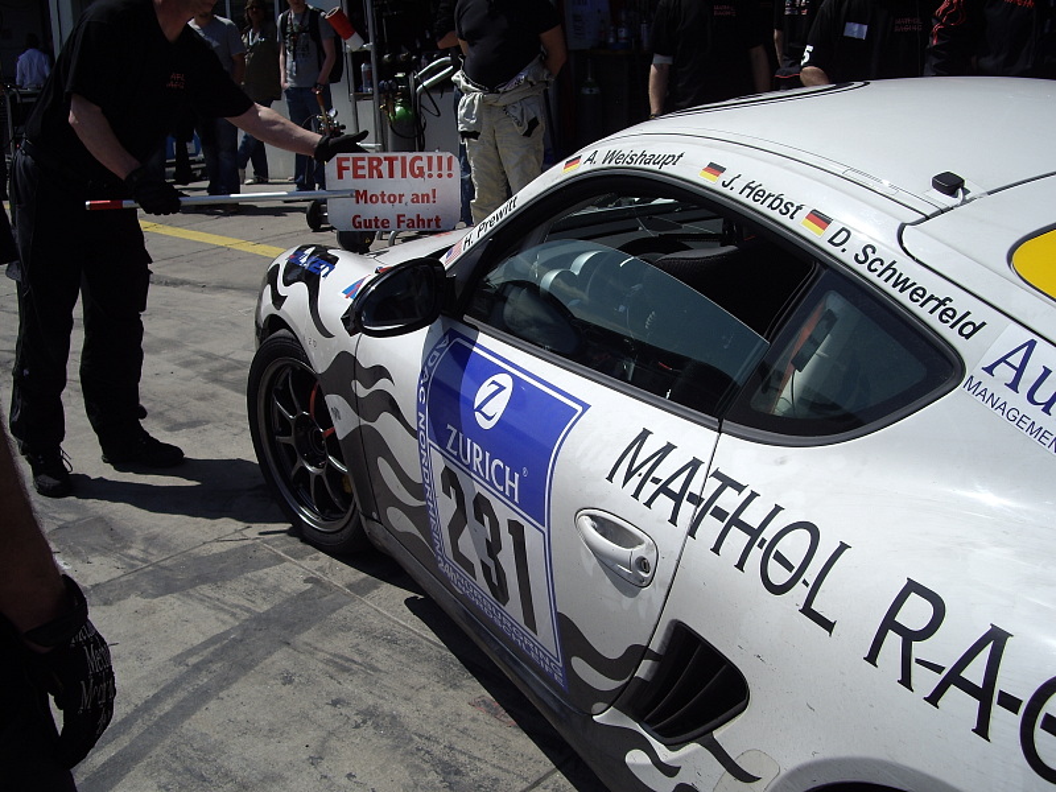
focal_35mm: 38
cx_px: 528
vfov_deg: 37.7
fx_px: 1159
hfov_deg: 49.0
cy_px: 396
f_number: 5.6
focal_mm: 7.9
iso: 50
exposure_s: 1/500
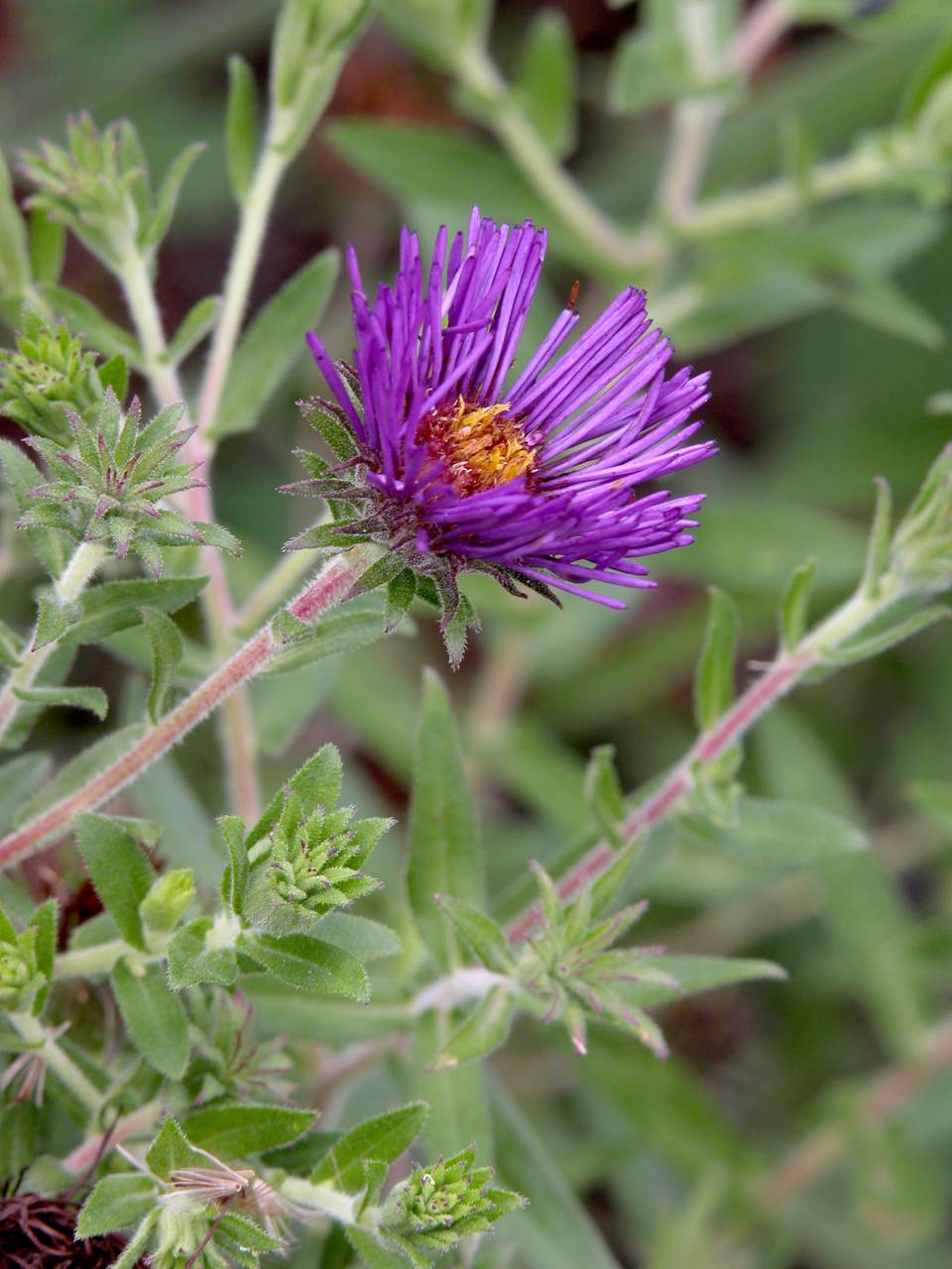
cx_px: 476
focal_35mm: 223
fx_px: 8177
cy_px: 634
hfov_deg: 6.7
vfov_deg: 8.9
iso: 100
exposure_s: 1/79.7
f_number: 7.3
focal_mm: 56.7
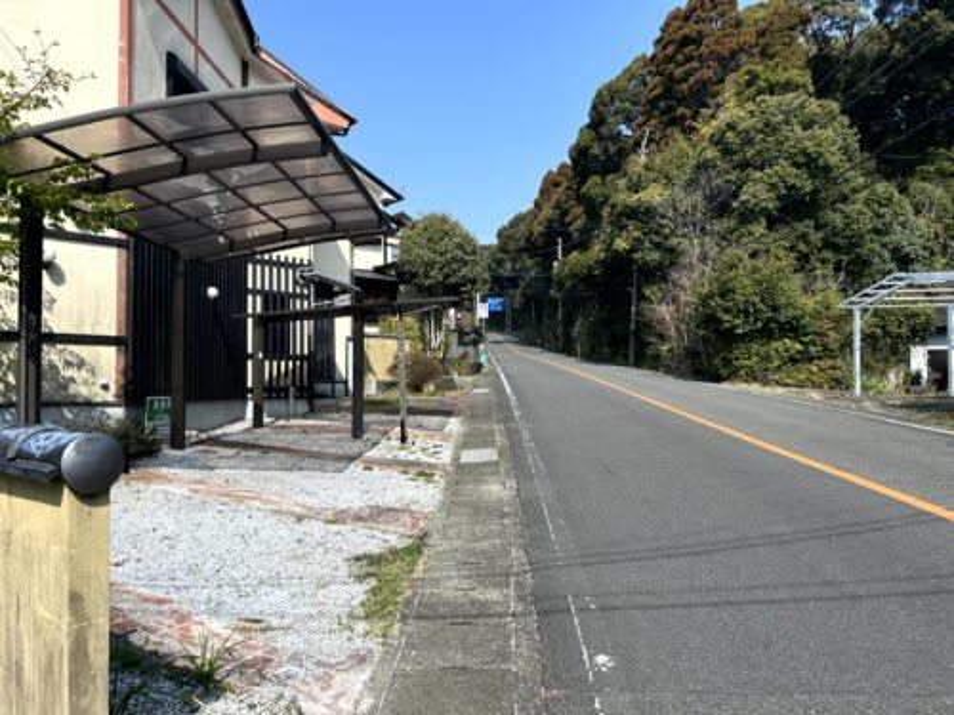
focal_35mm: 26
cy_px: 358
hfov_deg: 67.3
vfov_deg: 53.1
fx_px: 717
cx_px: 477
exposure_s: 1/3571
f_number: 1.5
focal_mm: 5.7
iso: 50
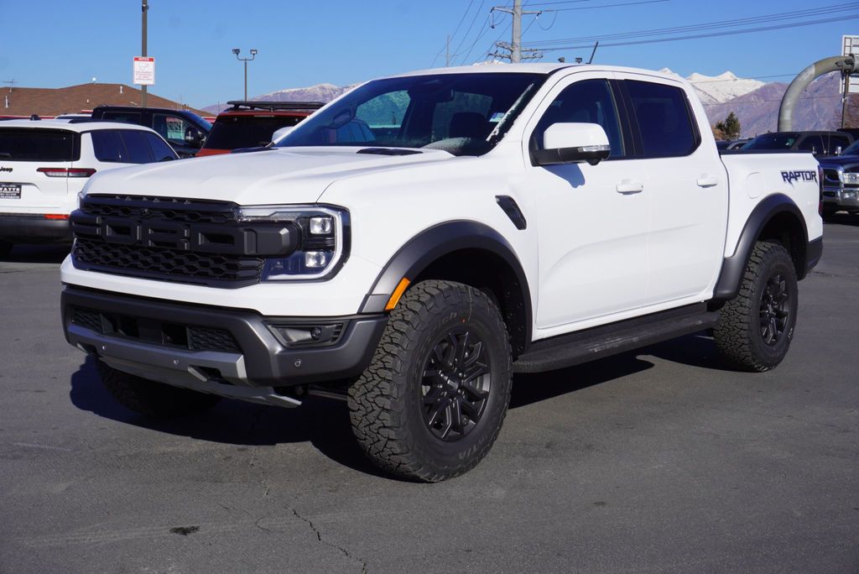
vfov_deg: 29.0
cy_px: 287
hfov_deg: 42.3
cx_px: 430
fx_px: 1110
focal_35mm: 46
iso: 100
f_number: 11
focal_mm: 31
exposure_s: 1/250
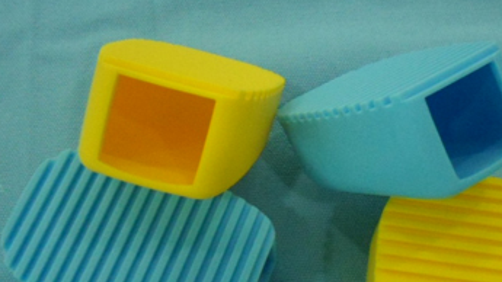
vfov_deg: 28.5
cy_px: 214
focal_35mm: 41
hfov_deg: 49.1
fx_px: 546
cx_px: 300
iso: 400
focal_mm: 4.9
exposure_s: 1/20
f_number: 3.3
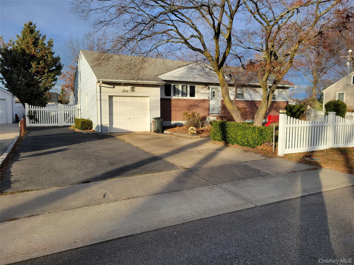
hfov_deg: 67.3
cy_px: 132
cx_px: 177
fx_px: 266
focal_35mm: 26
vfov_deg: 53.1
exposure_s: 1/1030
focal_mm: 5.4
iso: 40
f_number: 1.8
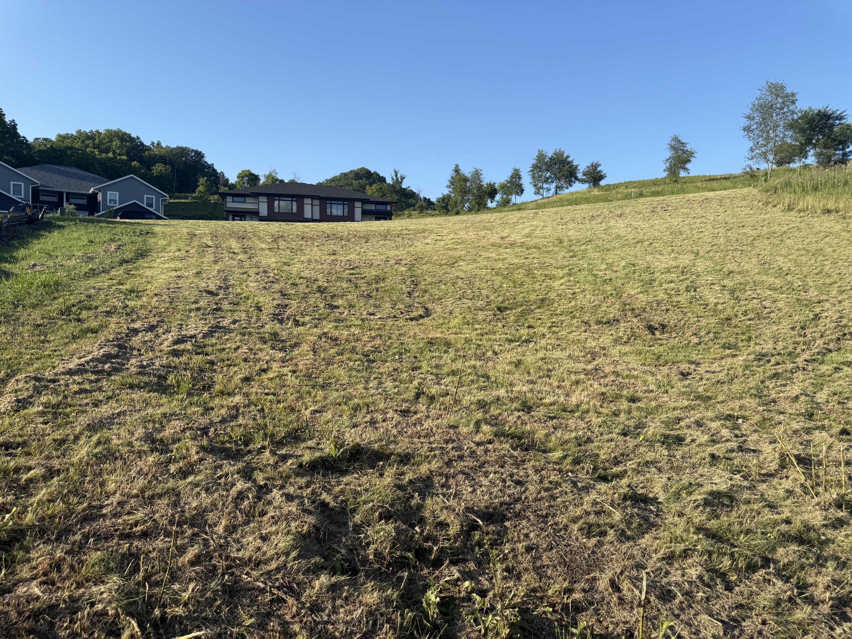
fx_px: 591
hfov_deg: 71.6
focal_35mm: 24
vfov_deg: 56.8
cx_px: 426
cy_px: 320
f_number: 1.78
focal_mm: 6.76
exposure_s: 1/2611
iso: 80
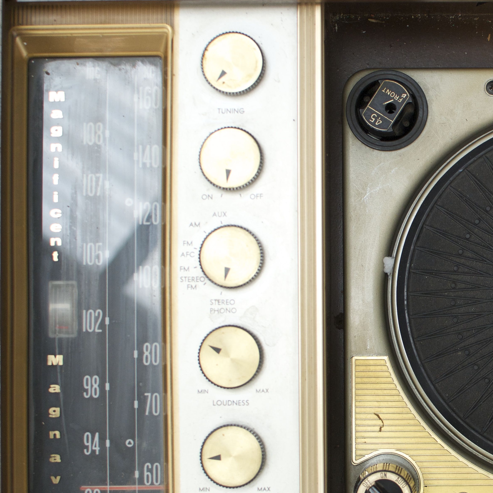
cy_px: 293
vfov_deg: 18.7
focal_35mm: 93
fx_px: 1497
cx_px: 453
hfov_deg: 18.4
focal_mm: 35
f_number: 4
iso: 1000
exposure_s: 1/125
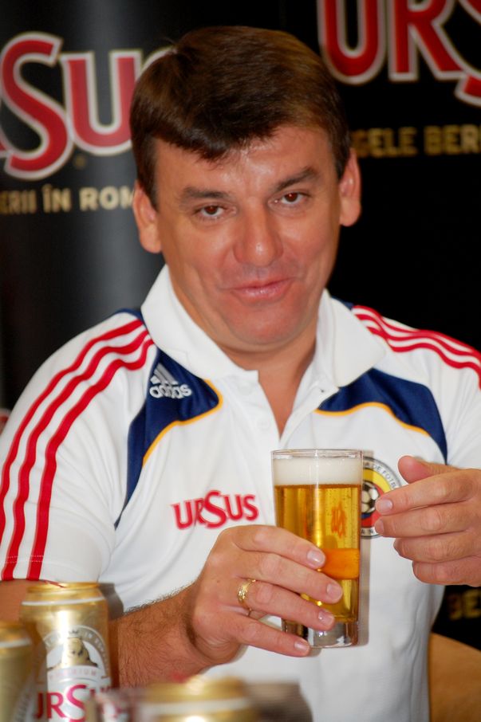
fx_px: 4063
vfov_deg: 10.2
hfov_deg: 6.8
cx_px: 240
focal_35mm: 202
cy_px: 361
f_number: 5
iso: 400
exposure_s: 1/60
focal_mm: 135
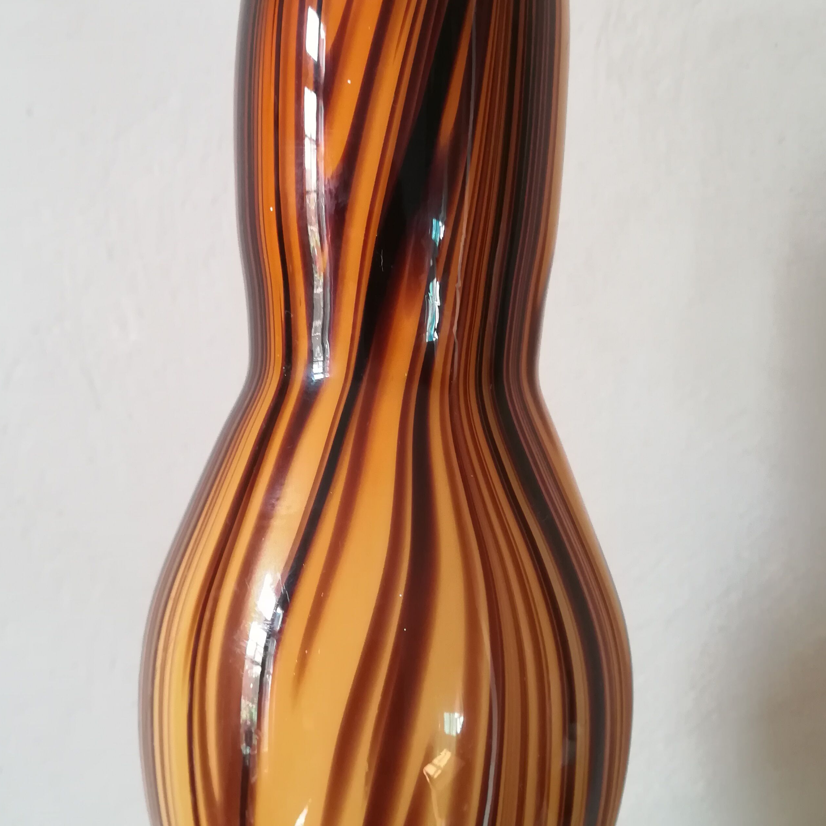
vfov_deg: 46.0
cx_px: 393
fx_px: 972
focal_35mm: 36
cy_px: 380
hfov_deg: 46.0
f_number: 2.2
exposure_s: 1/33.3
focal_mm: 3.83
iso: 400
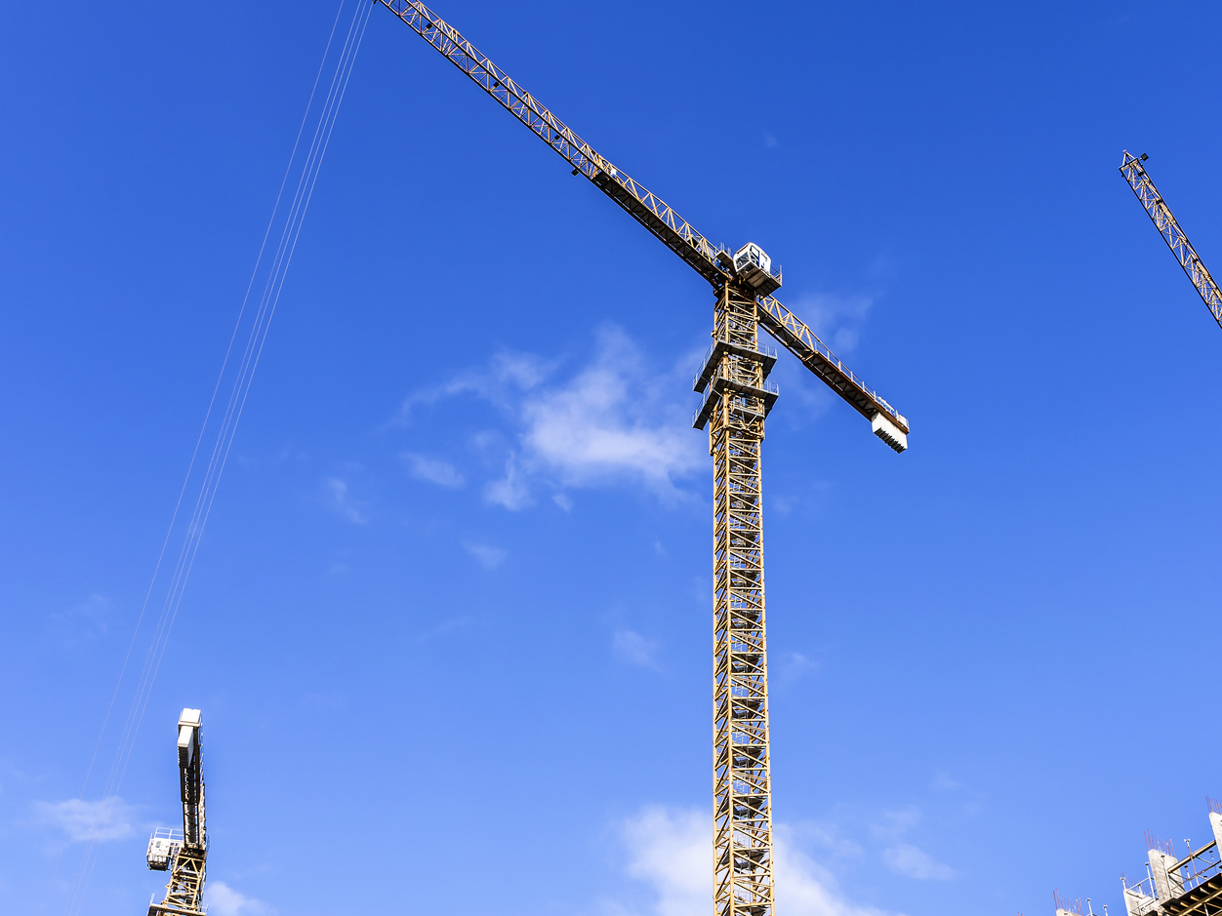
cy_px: 517
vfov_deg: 33.6
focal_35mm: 43
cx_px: 722
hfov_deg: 43.7
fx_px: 1518
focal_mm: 28
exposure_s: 1/1600
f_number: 5.6
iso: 250
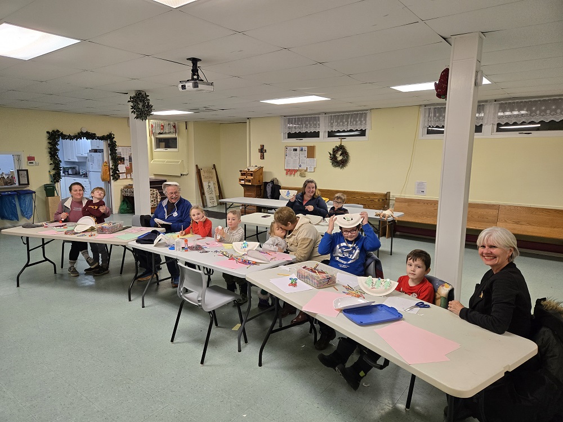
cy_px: 211
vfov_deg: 58.9
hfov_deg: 73.9
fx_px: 374
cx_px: 282
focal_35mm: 23
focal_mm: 5.4
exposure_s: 1/120
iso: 160
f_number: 1.8
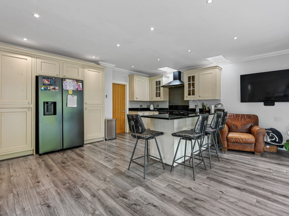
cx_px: 166
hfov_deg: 90.4
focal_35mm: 17
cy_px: 107
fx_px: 142
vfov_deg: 74.7
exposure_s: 1/2
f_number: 8
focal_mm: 15
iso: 400
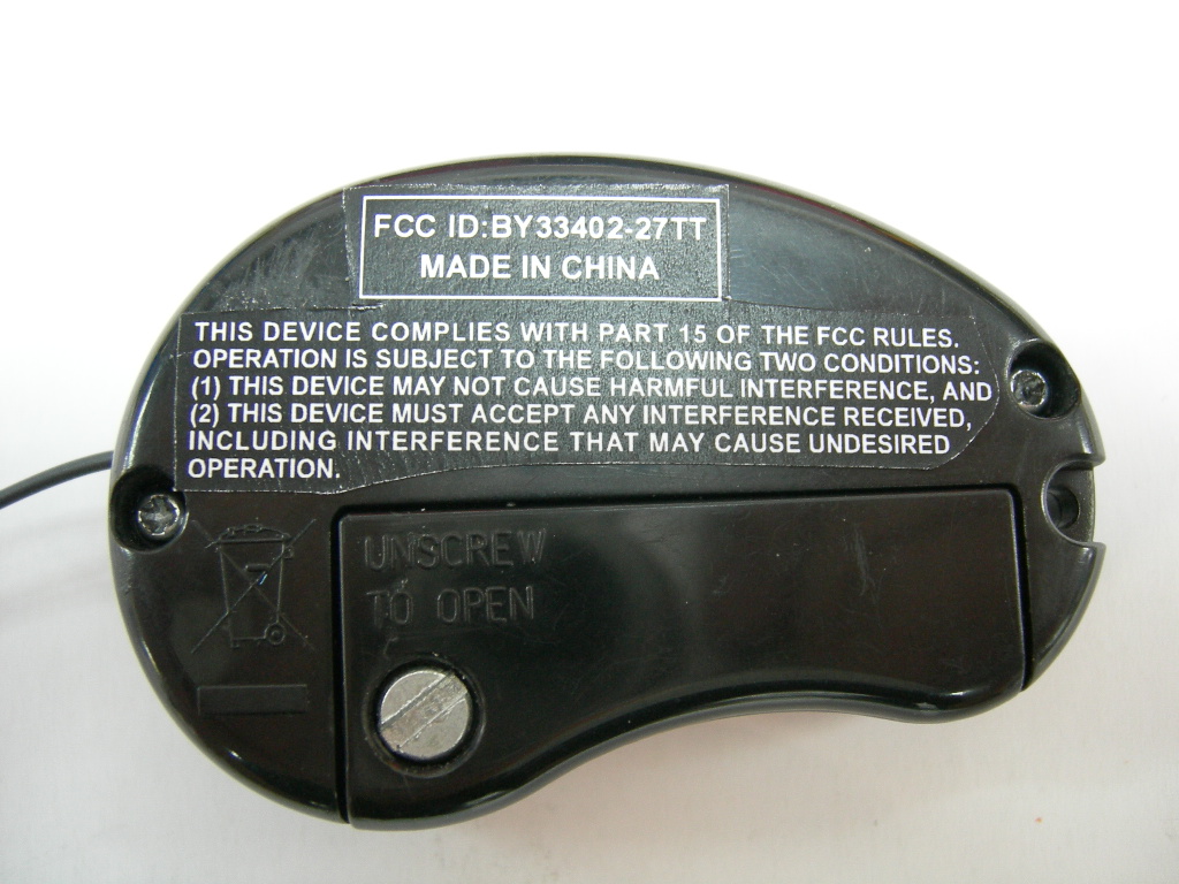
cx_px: 590
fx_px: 1226
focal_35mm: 36
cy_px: 442
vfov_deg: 39.7
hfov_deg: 51.4
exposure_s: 1/11.3
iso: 200
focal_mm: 7.5
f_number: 2.7
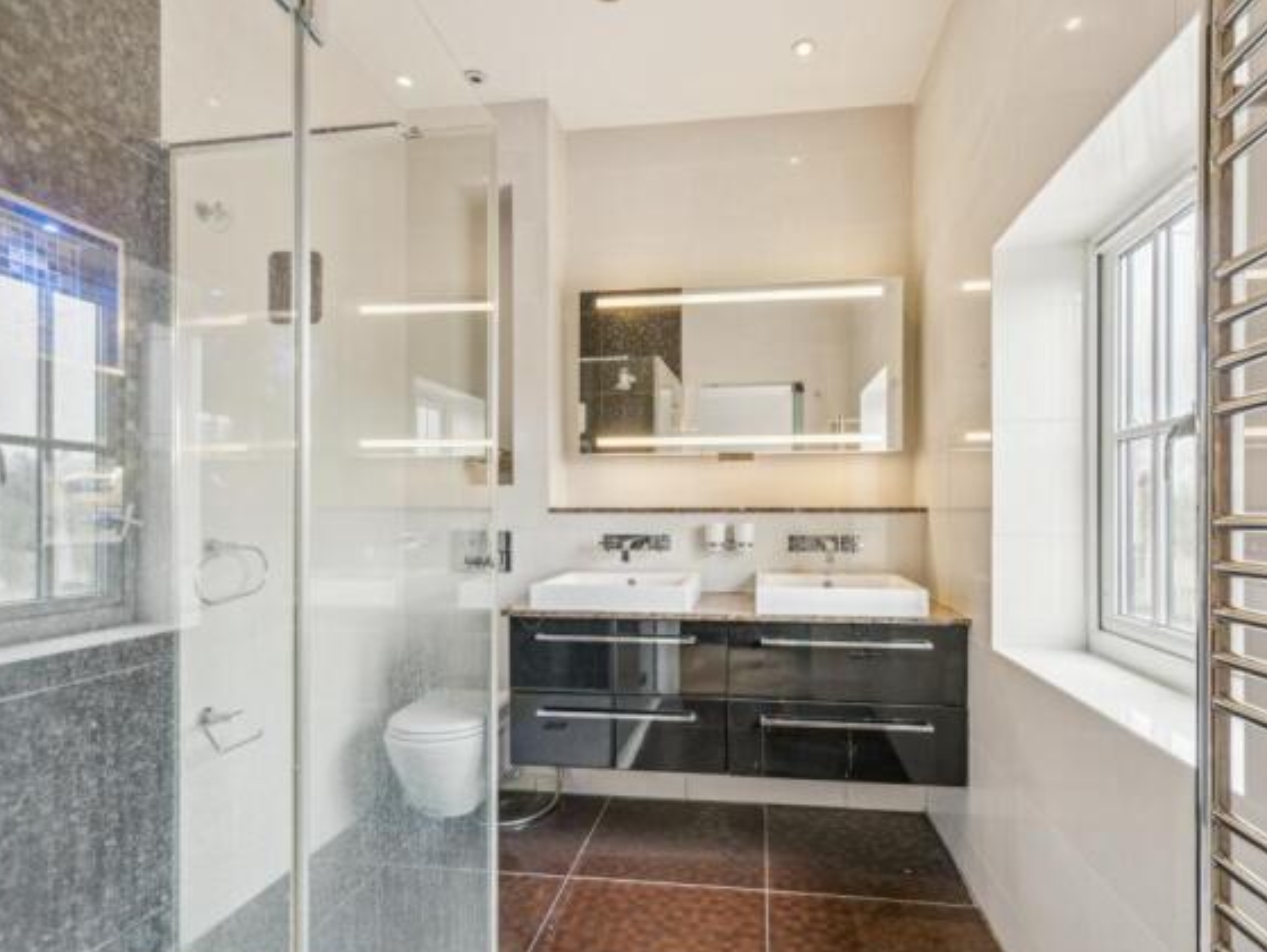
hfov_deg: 87.6
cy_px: 493
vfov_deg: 71.6
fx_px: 659
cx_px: 680
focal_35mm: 18
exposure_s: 1/25
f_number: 6.3
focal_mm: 16
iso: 640
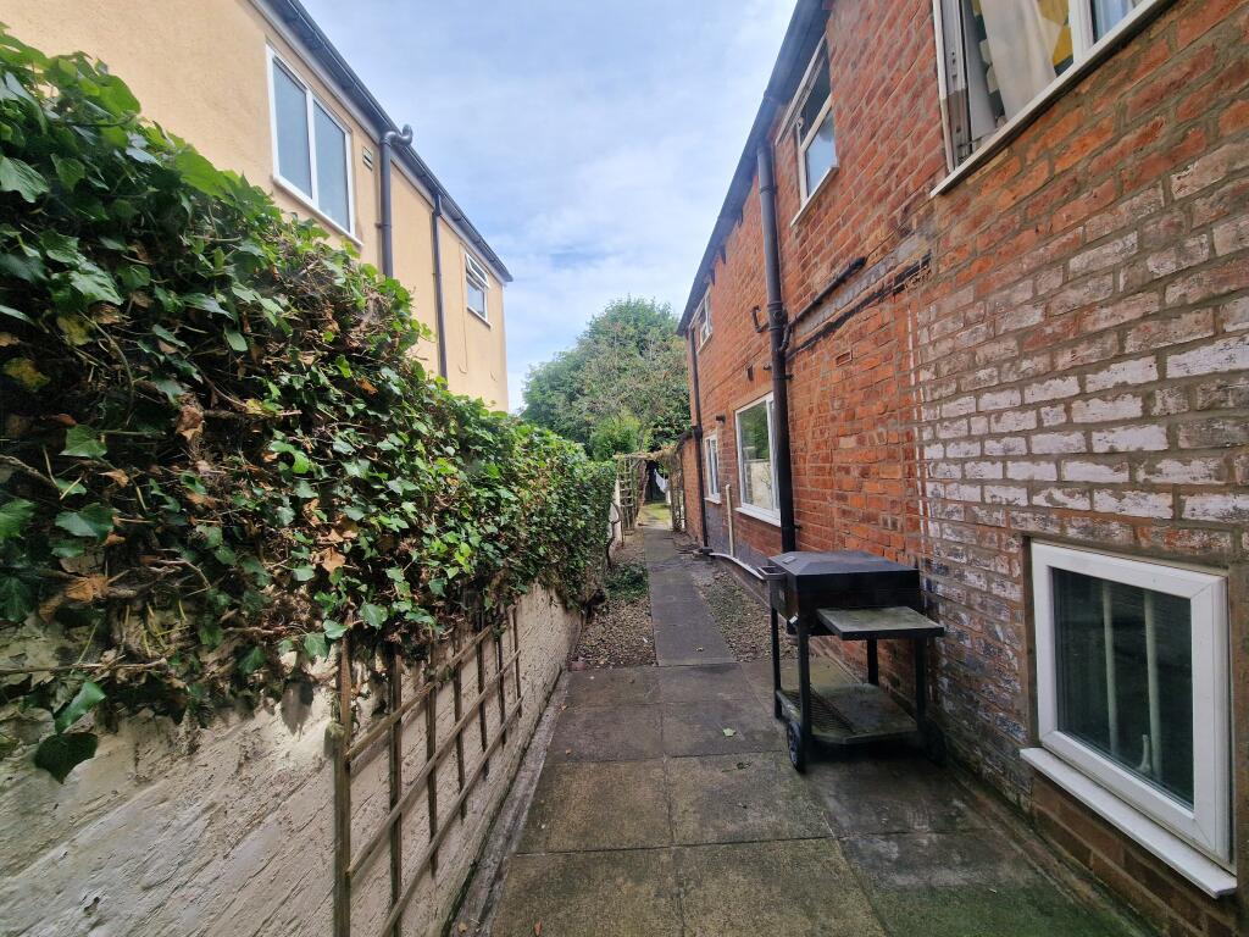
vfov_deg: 89.9
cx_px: 624
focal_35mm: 13
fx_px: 469
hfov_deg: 106.2
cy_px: 468
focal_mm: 2.2
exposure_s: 1/1036
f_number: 2.2
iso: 50
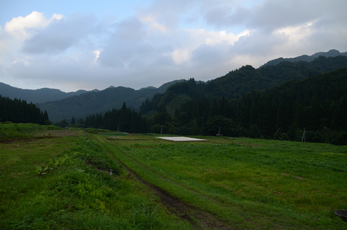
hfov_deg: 67.5
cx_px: 174
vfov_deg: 47.7
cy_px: 115
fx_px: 260
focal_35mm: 27
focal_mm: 18
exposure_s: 1/500
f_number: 5.6
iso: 400
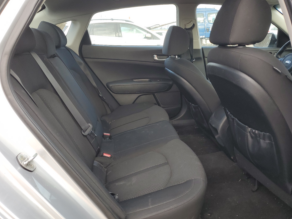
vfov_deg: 49.7
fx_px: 236
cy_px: 114
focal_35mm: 28
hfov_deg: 63.4
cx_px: 148
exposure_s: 1/250
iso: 50
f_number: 1.5
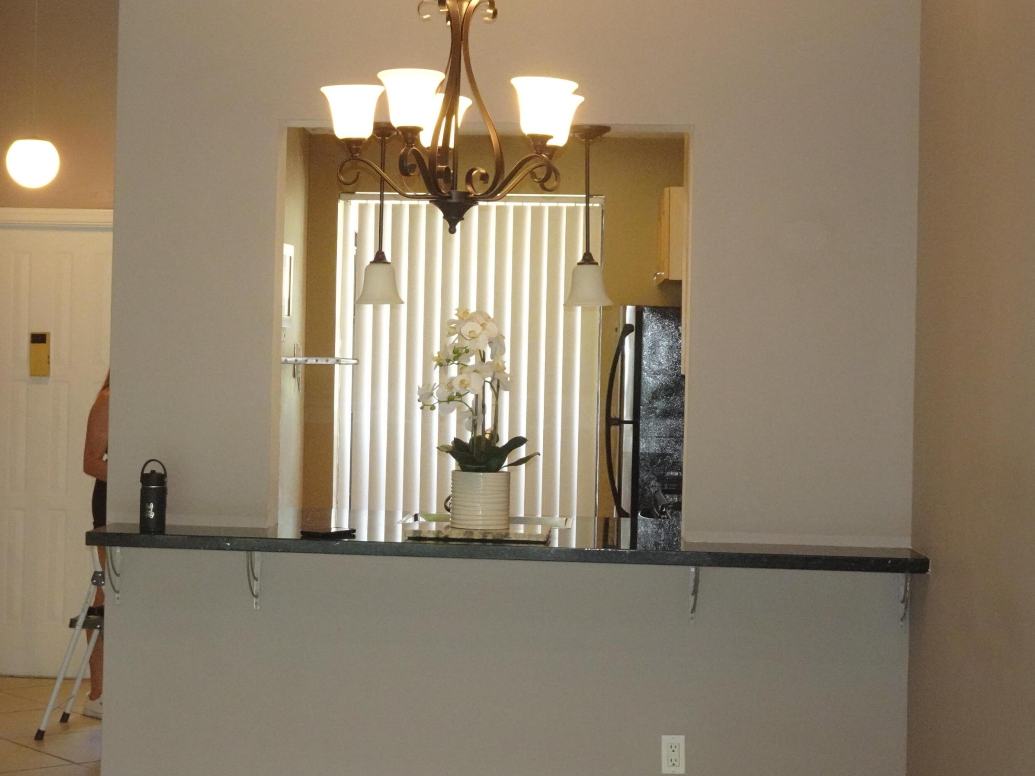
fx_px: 1943
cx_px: 431
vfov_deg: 22.6
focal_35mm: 65
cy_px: 395
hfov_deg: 29.8
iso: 800
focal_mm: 8.64
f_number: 4.5
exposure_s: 1/60
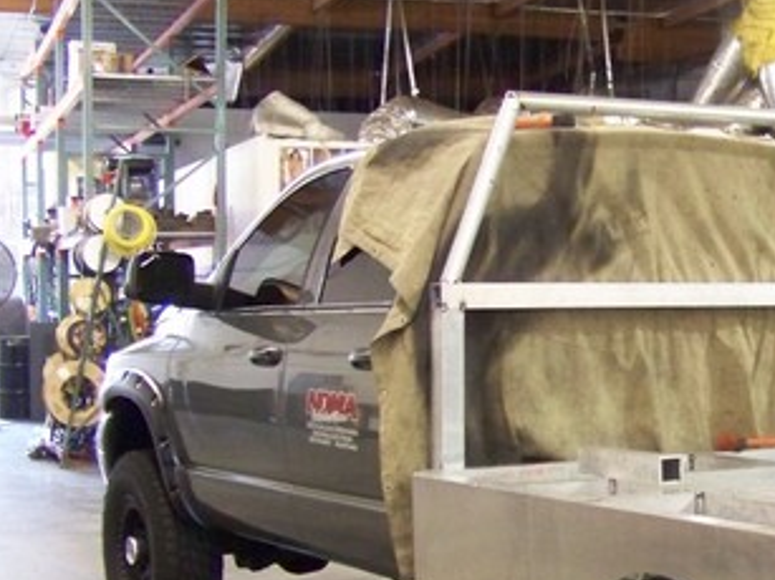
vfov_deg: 17.8
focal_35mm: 82
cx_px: 833
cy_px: 468
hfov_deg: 22.6
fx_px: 1835
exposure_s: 1/20
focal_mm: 5.85
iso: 400
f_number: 2.8
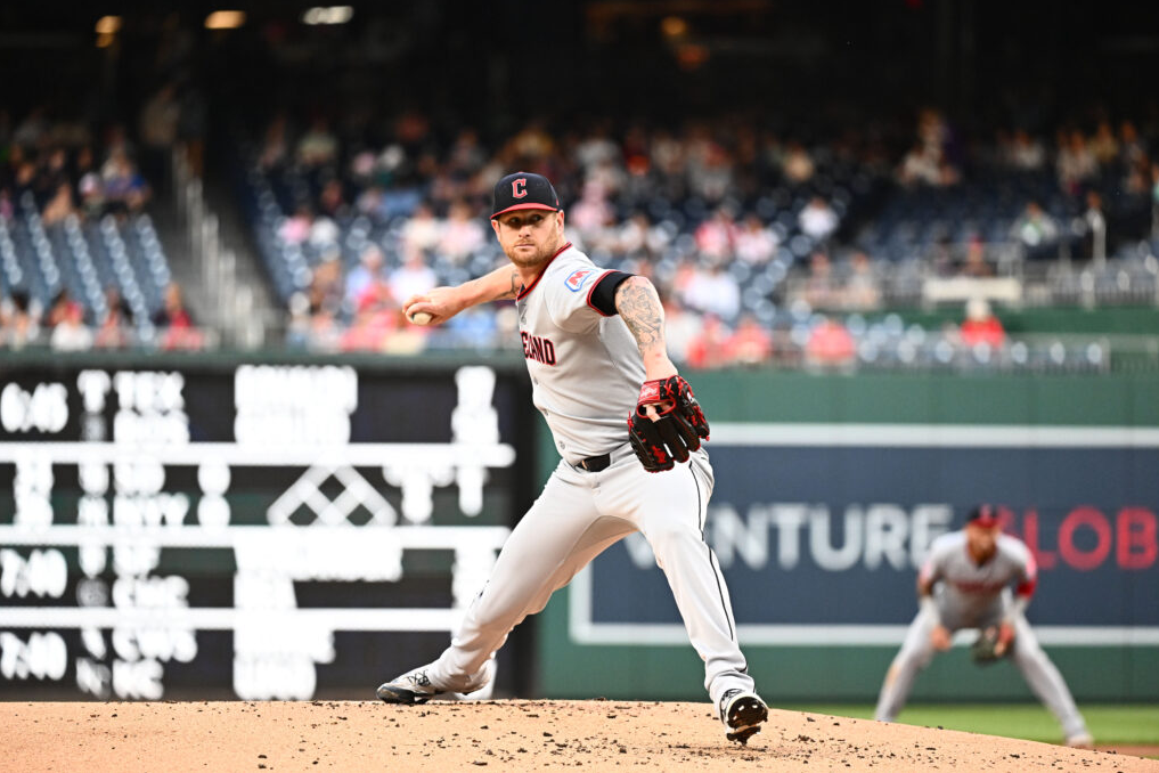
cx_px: 582
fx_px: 9722
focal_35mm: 302
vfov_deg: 4.6
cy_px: 385
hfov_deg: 6.8
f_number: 4
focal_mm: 300
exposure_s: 1/2500
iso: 4000
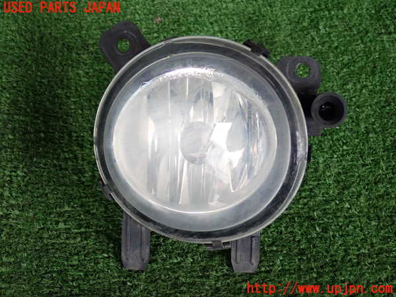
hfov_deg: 33.2
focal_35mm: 58
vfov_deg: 25.2
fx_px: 664
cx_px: 198
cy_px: 148
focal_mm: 10.35
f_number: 3.5
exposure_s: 1/125
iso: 800
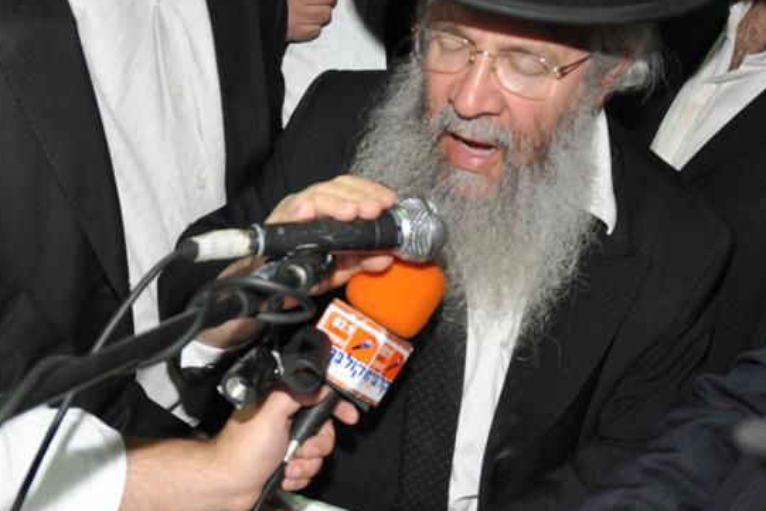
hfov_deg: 38.9
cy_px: 351
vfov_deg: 26.3
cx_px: 398
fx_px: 1085
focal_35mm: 51
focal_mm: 18
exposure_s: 1/60
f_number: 4
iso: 800
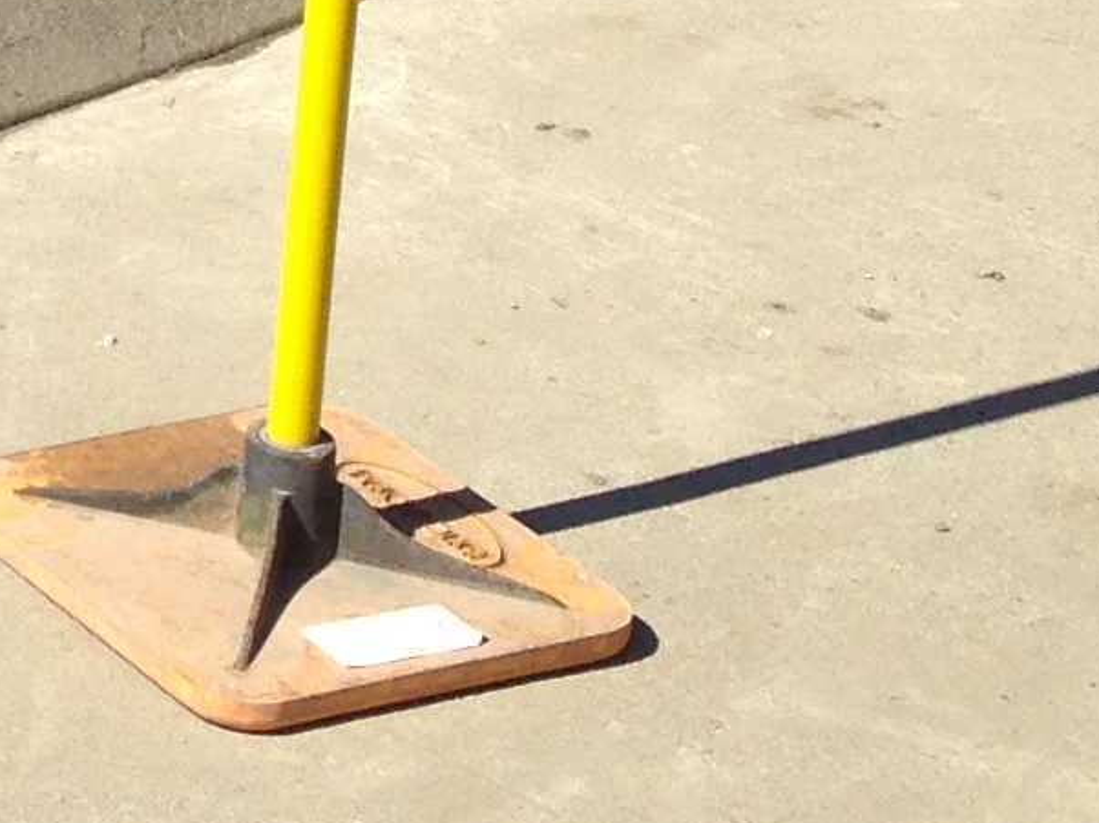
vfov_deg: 7.9
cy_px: -858
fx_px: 5681
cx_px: -935
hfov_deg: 10.4
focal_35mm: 179
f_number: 2.4
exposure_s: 1/1427
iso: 50
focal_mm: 4.12
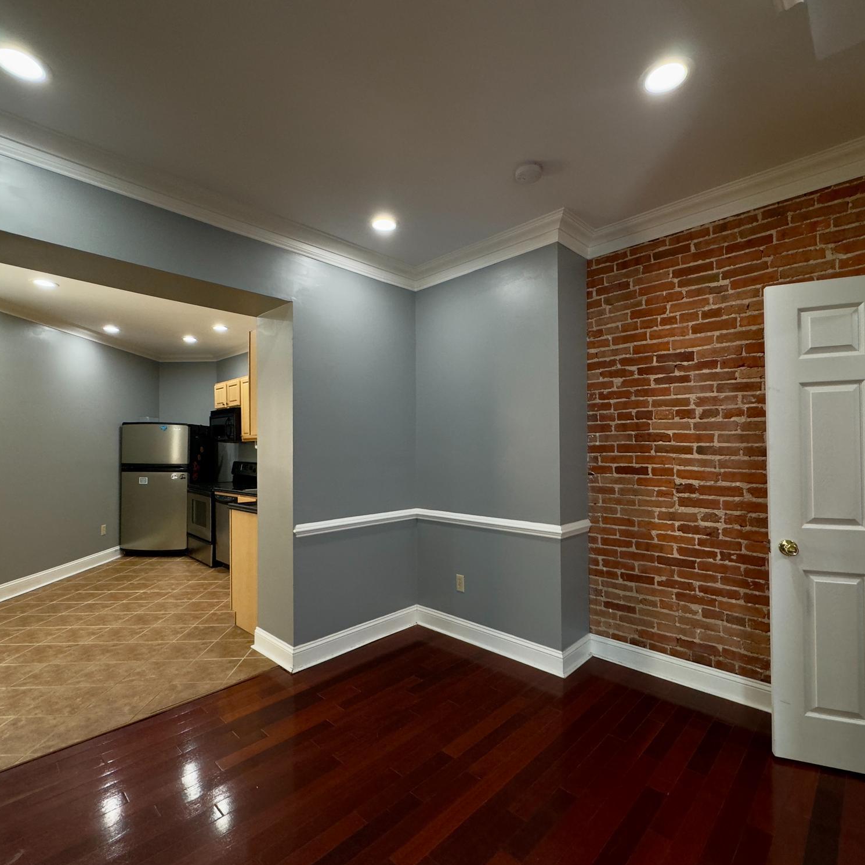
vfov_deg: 83.9
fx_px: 481
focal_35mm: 17
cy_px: 445
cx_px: 432
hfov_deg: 84.0
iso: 200
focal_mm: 2.22
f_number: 2.2
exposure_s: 1/120
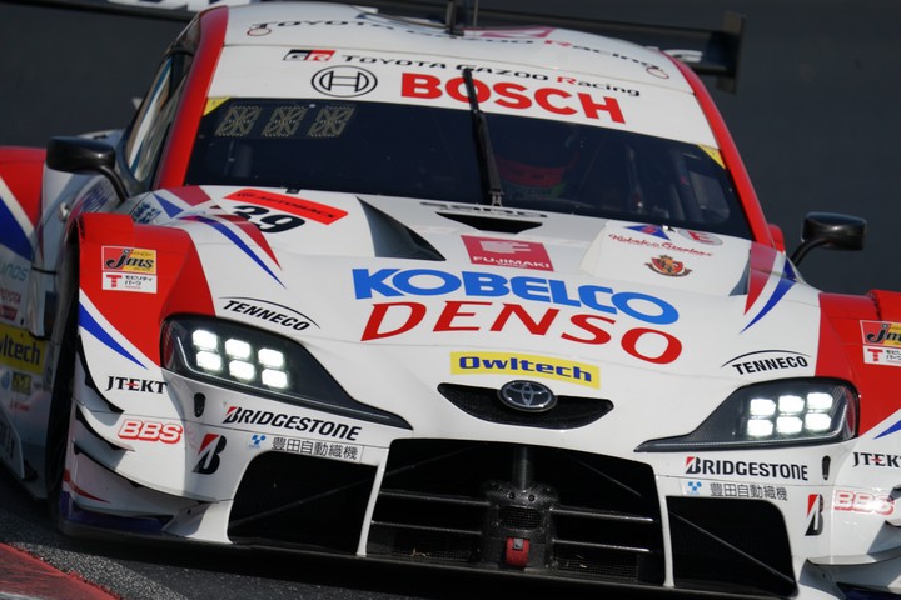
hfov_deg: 3.4
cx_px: 450
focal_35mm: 600
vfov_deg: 2.3
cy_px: 300
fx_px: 15015
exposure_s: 1/1250
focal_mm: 600
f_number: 6.3
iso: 100
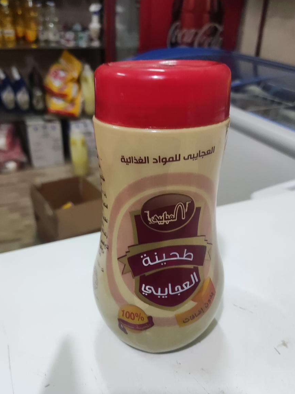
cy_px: 225
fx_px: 329
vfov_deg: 61.4
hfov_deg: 48.2
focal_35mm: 29
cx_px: 148
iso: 467
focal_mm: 4.71
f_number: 1.79
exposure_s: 1/50
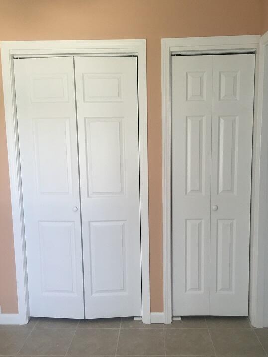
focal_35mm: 33
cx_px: 144
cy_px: 187
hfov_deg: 42.9
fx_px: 341
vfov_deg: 55.3
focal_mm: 4.15
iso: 32
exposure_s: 1/30
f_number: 2.2
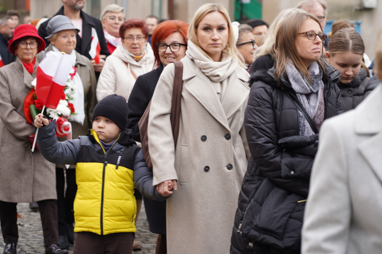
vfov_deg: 10.8
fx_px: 1348
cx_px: 200
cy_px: 97
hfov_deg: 16.1
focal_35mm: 127
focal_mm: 102
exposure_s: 1/100
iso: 200
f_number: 4
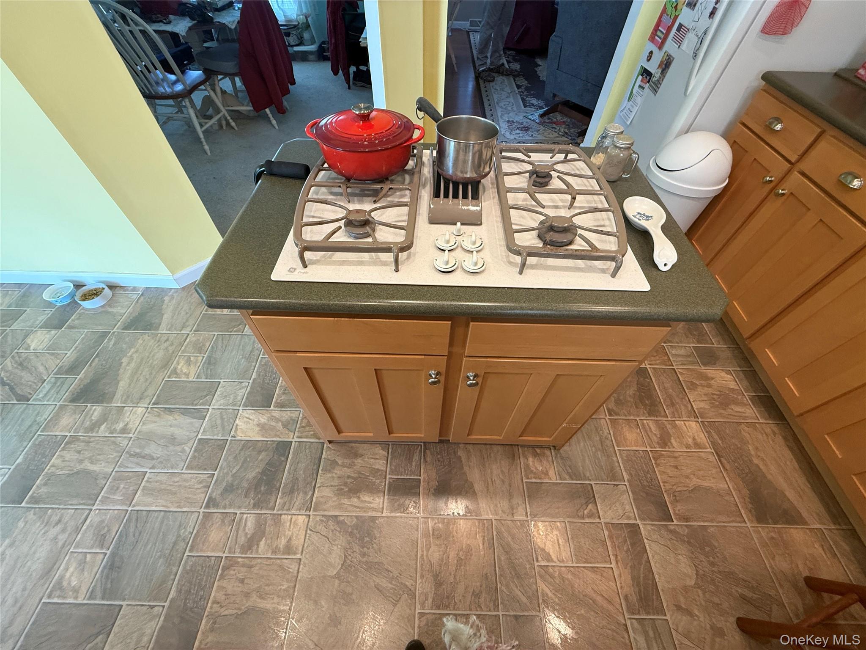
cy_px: 325
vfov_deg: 85.7
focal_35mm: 14
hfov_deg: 102.1
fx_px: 350
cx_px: 433
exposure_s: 1/60
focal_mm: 2.22
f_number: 2.2
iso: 200
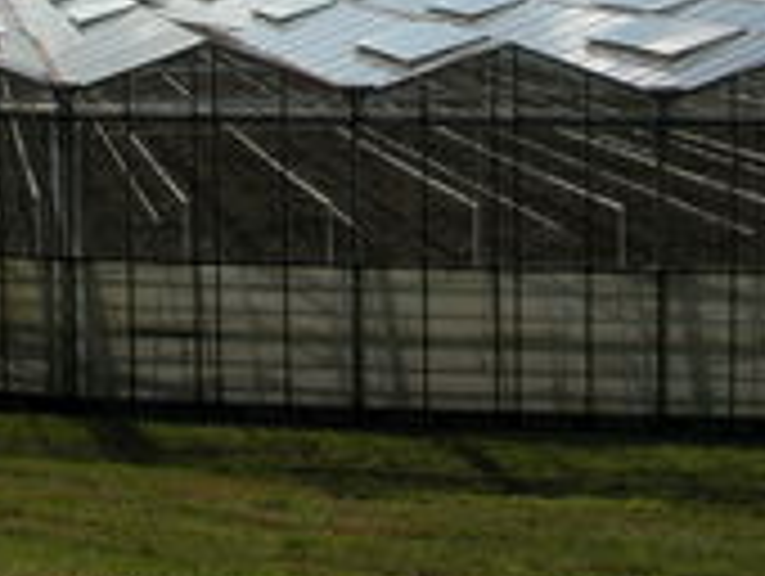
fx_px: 1770
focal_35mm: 80
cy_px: -50
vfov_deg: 17.9
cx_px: 446
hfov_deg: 24.4
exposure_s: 1/650
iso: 100
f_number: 8
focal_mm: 8.9
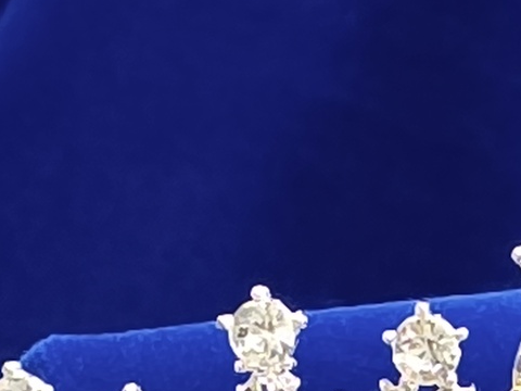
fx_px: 4064
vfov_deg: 5.5
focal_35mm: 270
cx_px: 520
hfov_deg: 7.3
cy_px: 562
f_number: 1.6
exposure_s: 1/640
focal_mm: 6.57
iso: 2500
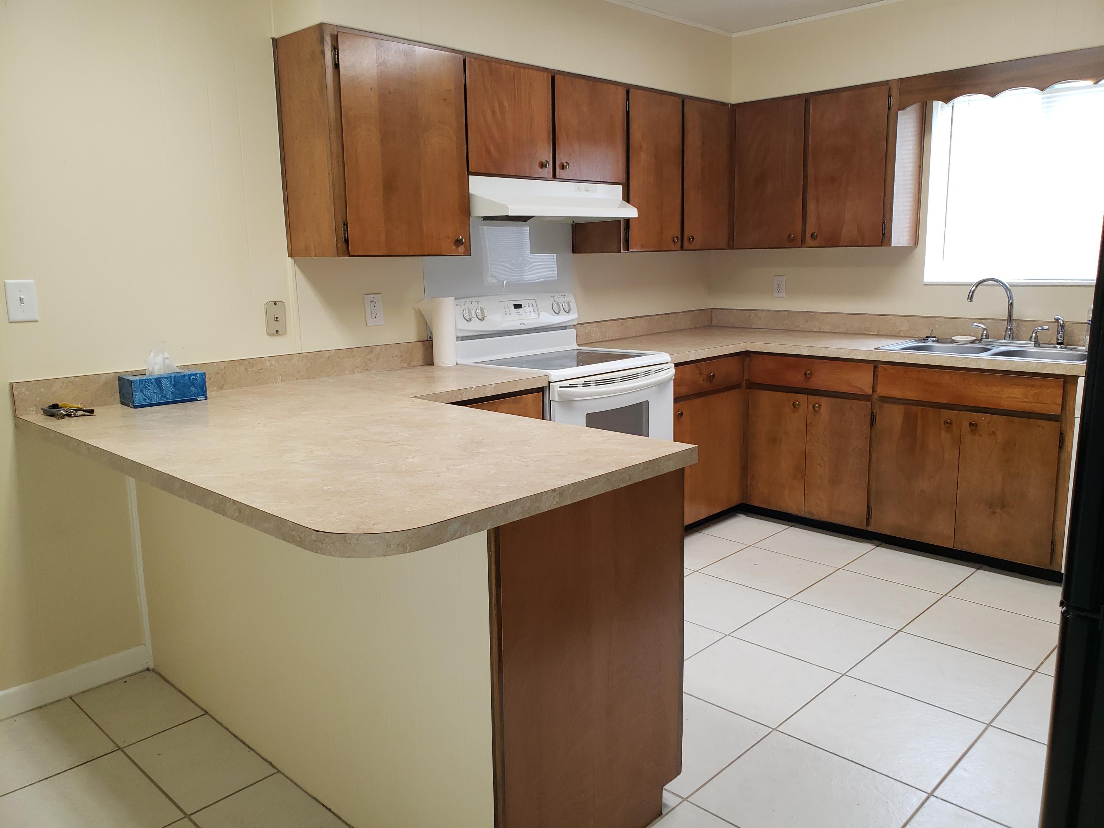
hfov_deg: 67.3
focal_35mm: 26
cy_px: 414
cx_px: 552
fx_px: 829
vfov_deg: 53.1
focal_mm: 4.3
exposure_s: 1/24
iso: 125
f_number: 2.4
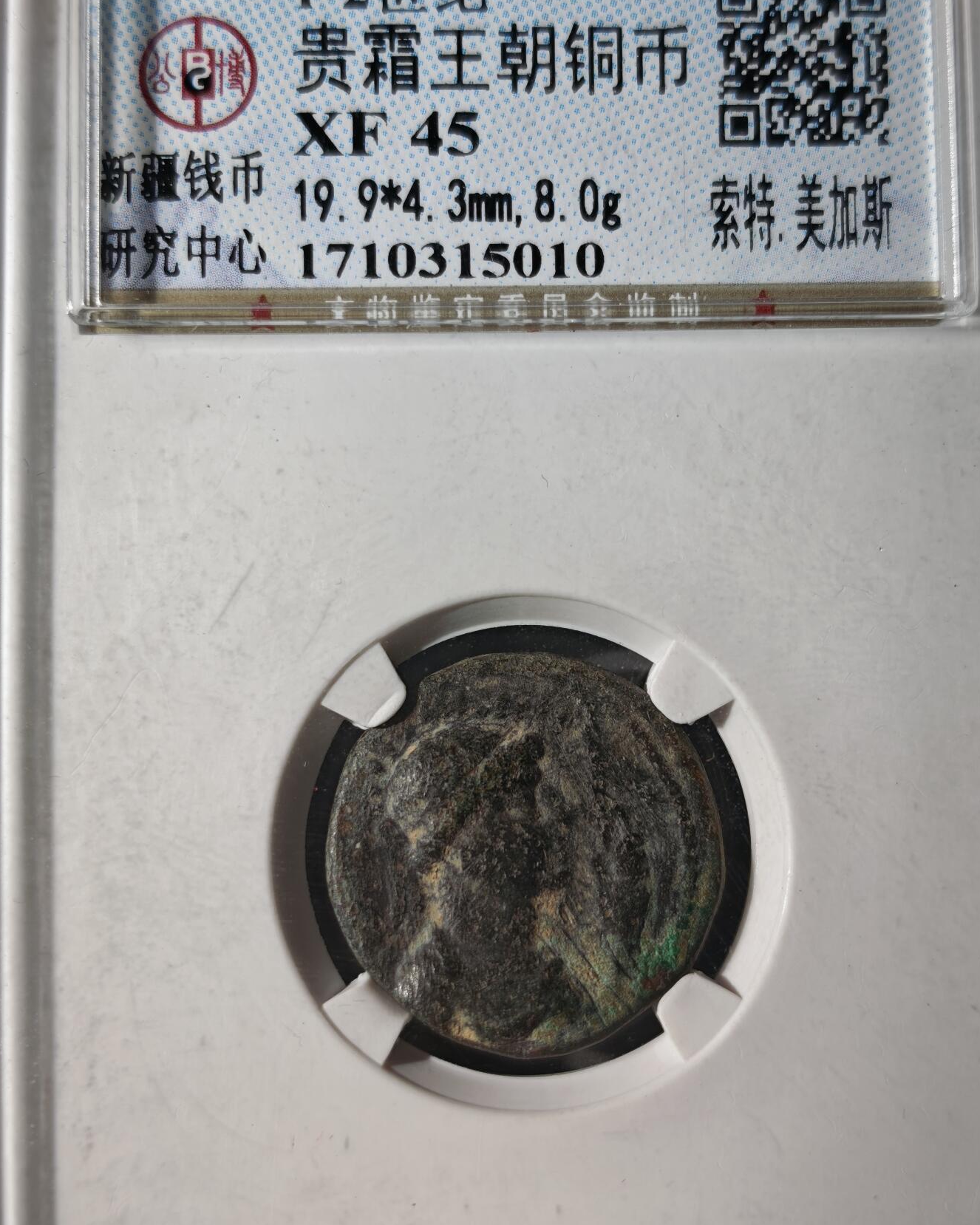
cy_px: 604
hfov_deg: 28.6
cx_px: 489
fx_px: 1922
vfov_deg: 35.4
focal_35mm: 53
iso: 50
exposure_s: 1/300
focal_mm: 5.85
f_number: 1.63
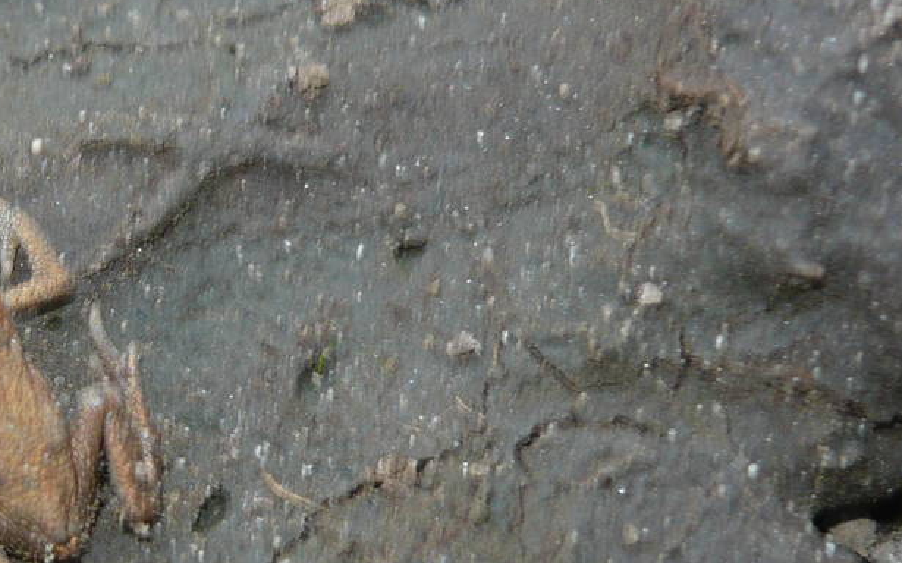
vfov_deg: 14.4
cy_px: 273
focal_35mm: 91
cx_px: -117
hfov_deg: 21.5
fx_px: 2236
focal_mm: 5.5
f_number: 2.8
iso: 100
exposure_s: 1/30
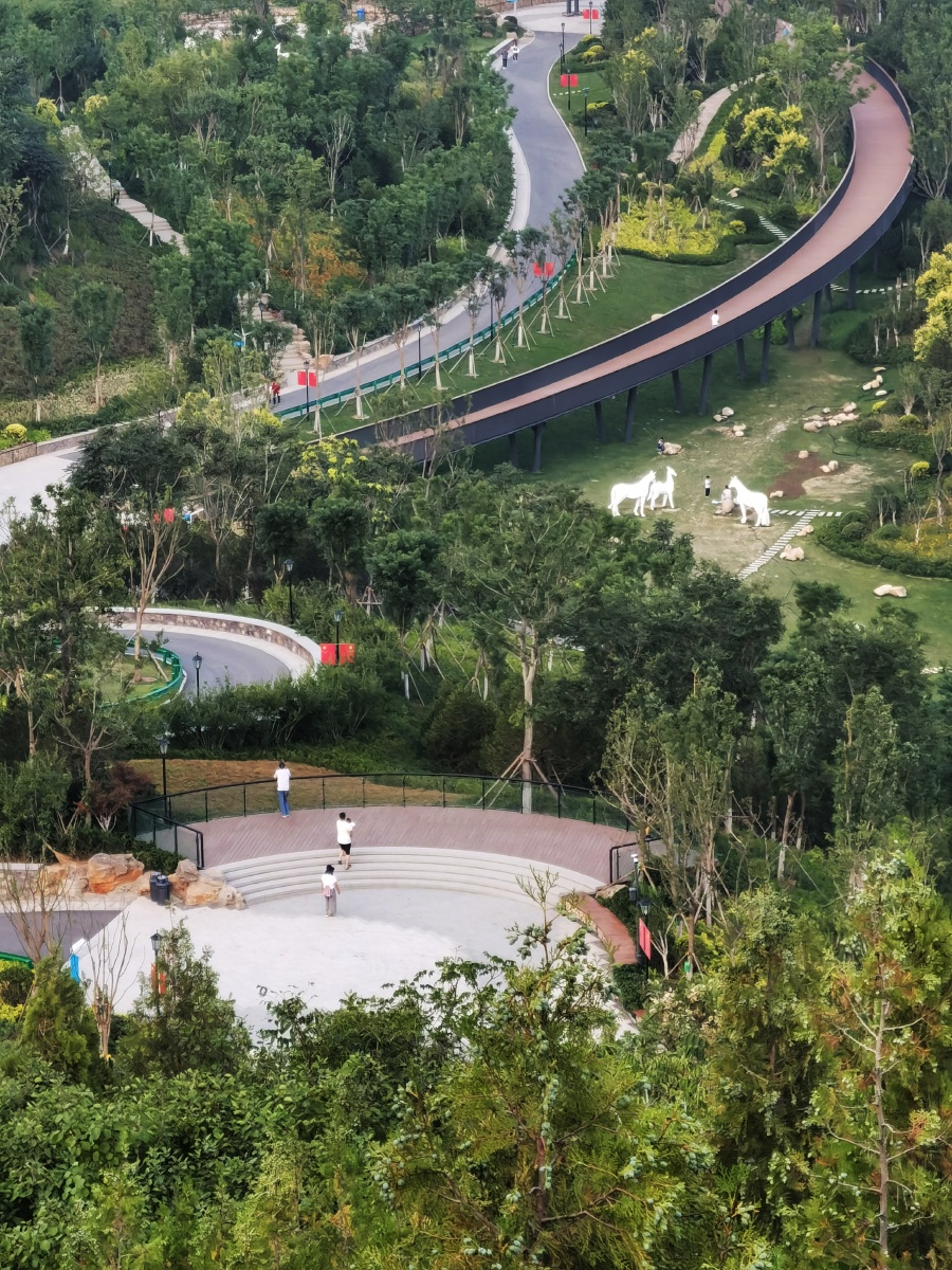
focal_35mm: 151
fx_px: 5537
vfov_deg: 13.1
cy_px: 635
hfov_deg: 9.8
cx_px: 476
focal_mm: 7.48
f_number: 2.4
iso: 64
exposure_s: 1/100
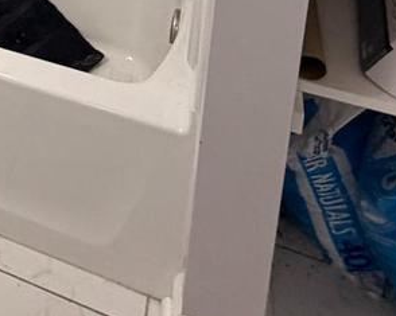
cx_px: -189
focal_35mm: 67
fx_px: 785
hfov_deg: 23.2
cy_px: -278
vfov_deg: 17.6
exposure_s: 1/120
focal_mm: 2.22
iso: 250
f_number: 2.2
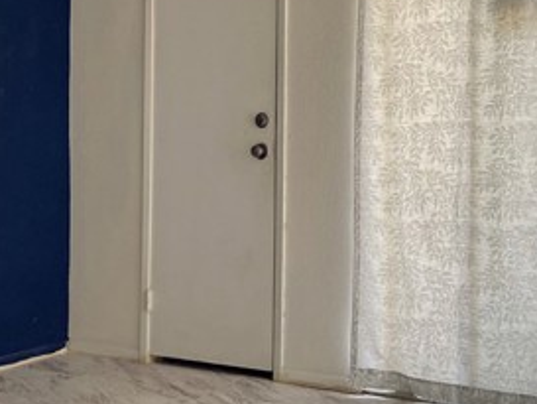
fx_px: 947
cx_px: 244
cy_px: 160
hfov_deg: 31.6
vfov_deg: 24.0
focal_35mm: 61
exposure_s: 1/121
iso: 100
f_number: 1.8
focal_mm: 4.25
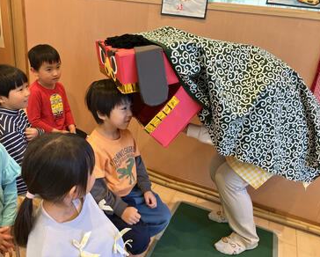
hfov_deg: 58.6
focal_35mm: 30
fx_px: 284
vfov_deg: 48.6
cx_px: 148
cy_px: 129
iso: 80
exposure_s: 1/50
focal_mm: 3.99
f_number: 1.8
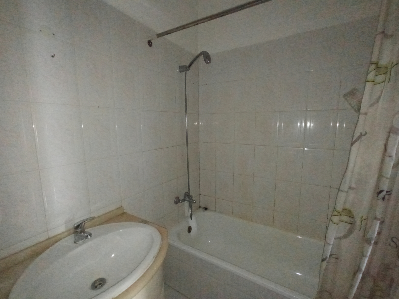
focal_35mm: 15
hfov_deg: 98.2
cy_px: 150
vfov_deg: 81.7
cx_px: 200
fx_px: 173
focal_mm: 1.65
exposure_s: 1/14.3
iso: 1802
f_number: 2.2
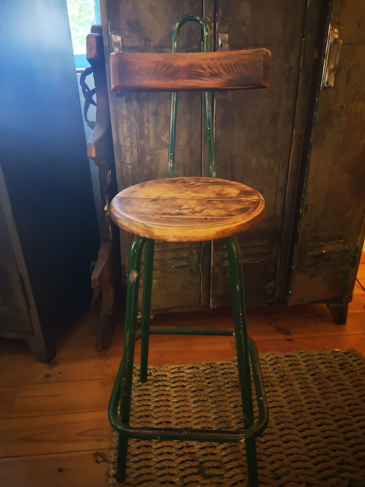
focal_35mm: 27
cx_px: 182
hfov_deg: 51.4
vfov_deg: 65.3
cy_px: 244
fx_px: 380
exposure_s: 1/50
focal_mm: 3.95
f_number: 1.8
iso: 640
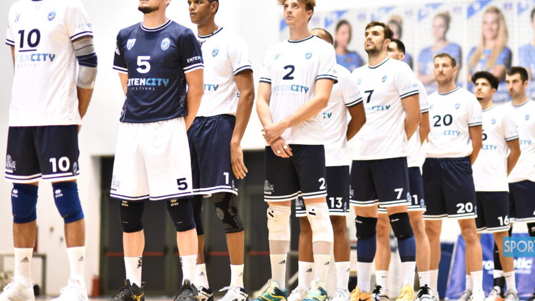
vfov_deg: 10.4
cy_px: 103
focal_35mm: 116
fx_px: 1645
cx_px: 298
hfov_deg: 18.5
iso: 3200
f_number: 2
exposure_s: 1/640
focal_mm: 85
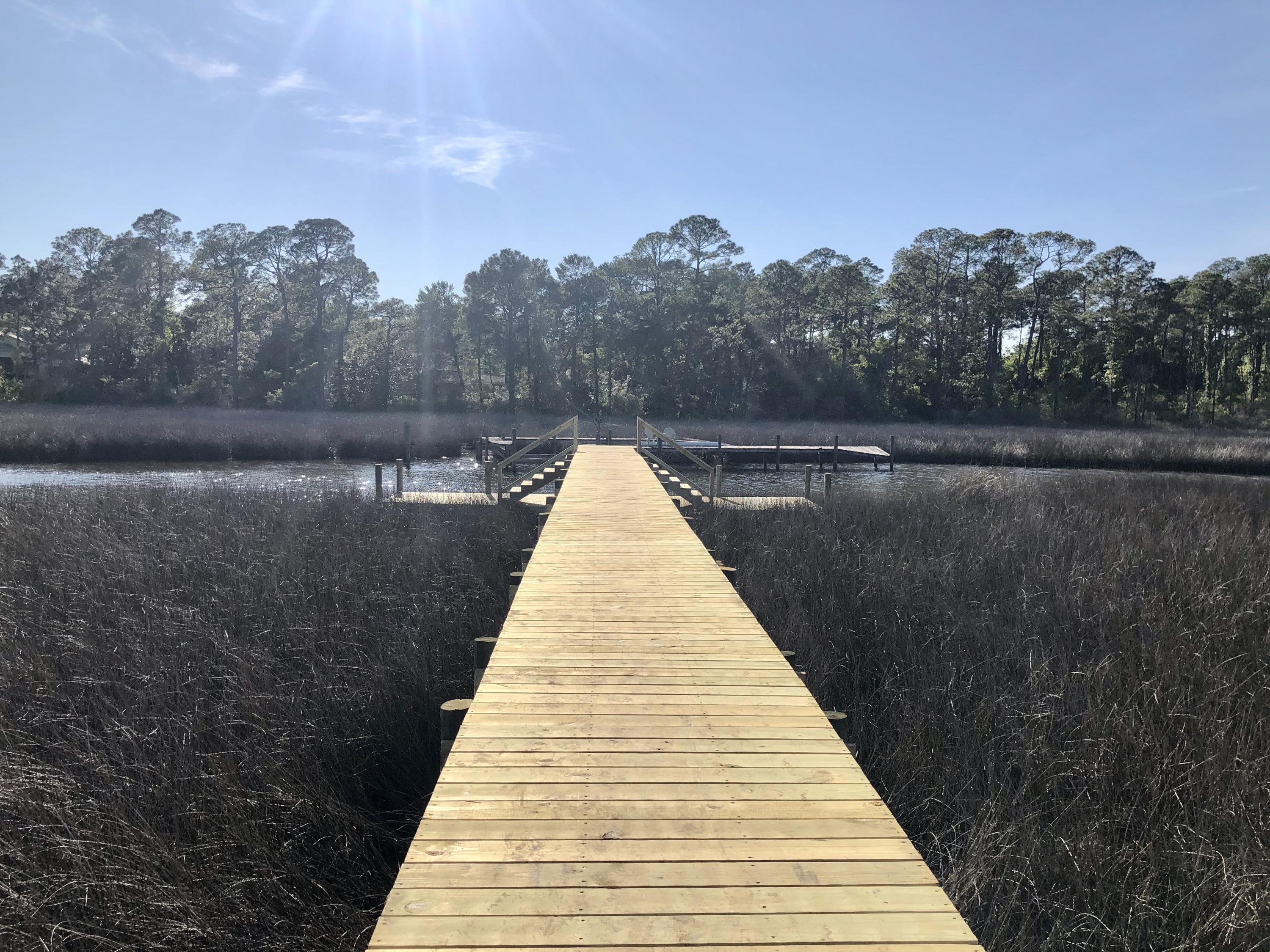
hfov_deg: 63.4
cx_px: 635
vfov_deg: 49.7
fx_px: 1027
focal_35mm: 28
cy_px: 476
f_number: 1.8
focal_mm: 4
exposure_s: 1/3745
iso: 20
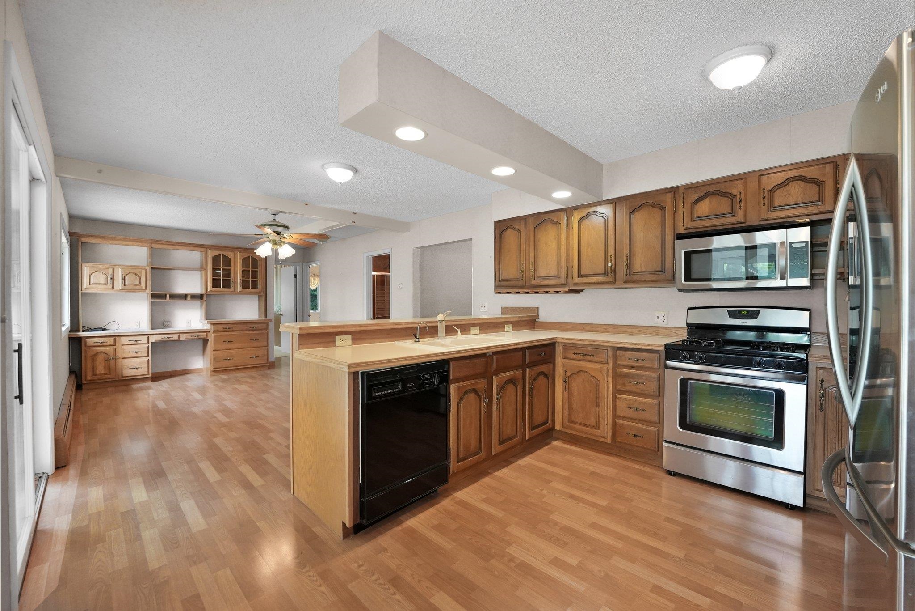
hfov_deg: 104.2
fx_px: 356
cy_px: 306
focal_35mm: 14
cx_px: 458
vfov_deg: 81.2
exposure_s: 1/125
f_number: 4.5
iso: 1600
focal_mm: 14
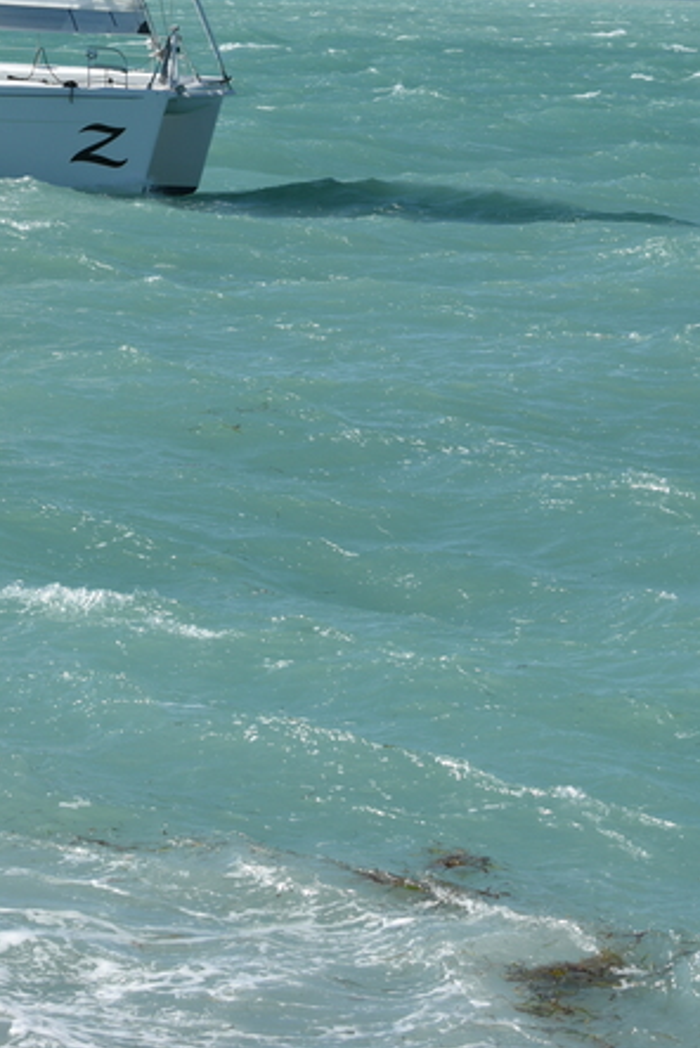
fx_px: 5212
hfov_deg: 7.6
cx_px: -298
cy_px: 38
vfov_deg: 11.4
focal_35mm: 179
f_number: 10
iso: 100
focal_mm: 62
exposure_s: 1/400
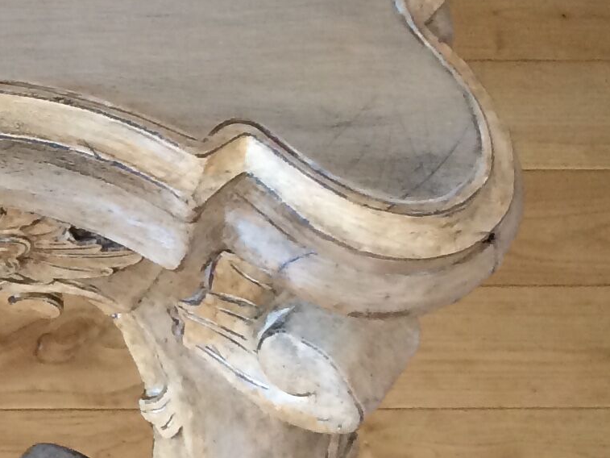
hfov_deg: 13.2
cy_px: -37
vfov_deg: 11.7
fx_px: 2203
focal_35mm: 125
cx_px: -685
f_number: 2.2
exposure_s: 1/33
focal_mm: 4.15
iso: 125
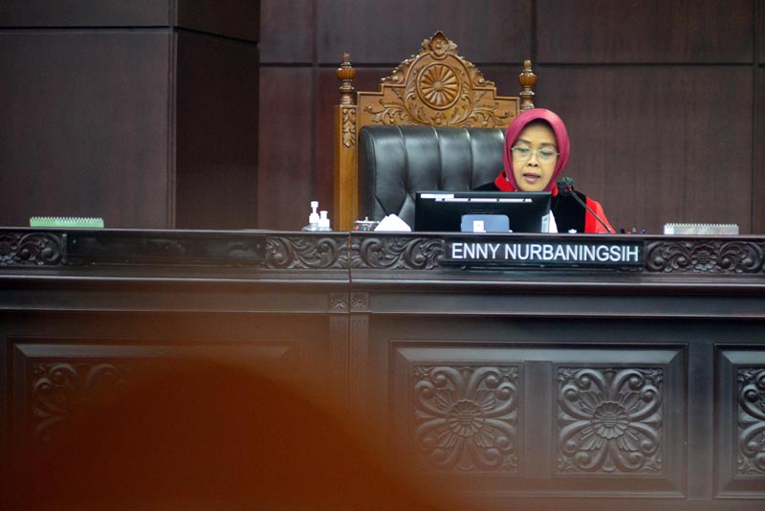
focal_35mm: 200
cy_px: 256
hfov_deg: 10.3
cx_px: 382
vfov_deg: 6.9
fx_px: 4251
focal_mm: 200
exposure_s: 1/125
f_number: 2.8
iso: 4500
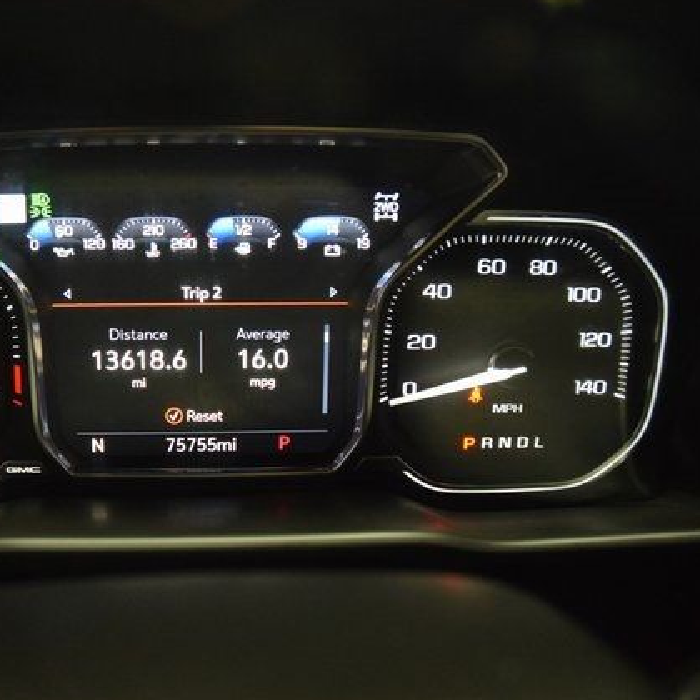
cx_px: 202
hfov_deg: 46.0
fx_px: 801
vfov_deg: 47.2
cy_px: 349
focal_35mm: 35
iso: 3200
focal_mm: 18
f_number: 3.5
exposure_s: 1/50
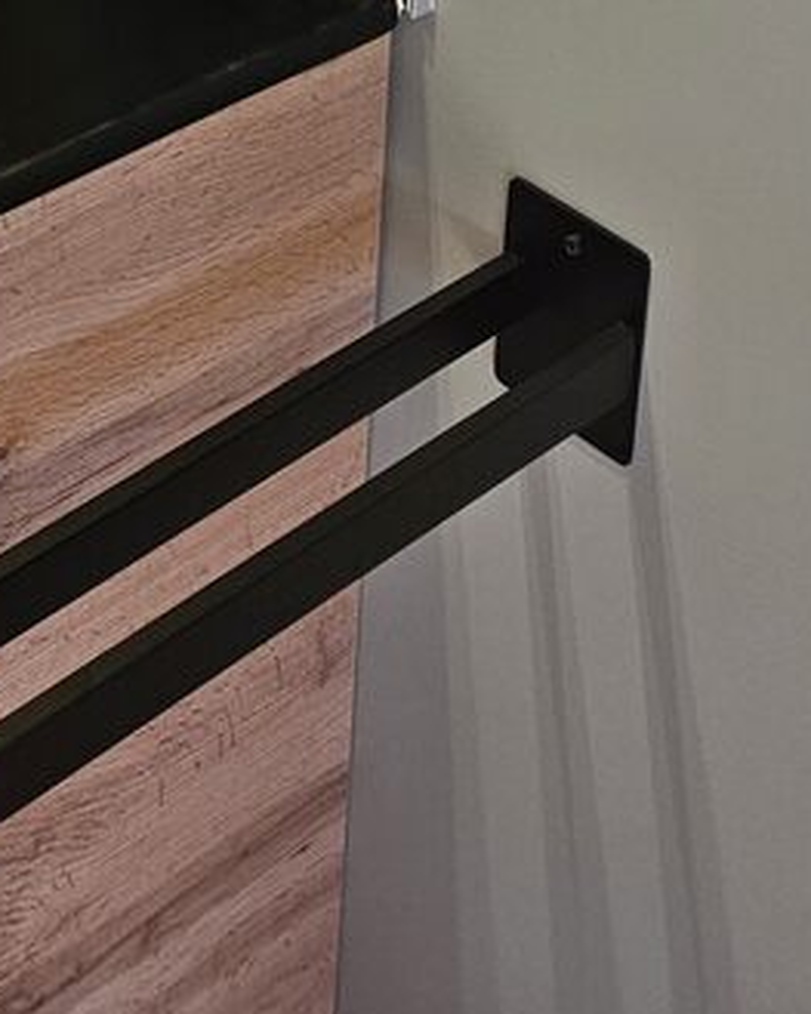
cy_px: -814
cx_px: -185
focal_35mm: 82
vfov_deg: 18.3
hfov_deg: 17.7
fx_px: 2461
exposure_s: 1/100
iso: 160
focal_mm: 5.4
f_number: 1.8
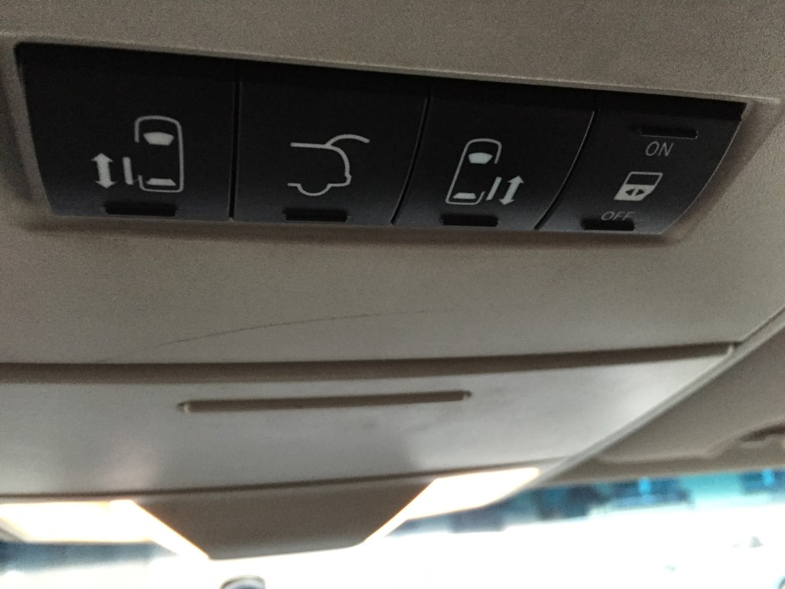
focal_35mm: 29
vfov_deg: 48.2
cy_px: 294
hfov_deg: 61.7
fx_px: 658
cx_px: 392
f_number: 2.2
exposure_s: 1/15
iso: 250
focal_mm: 4.15
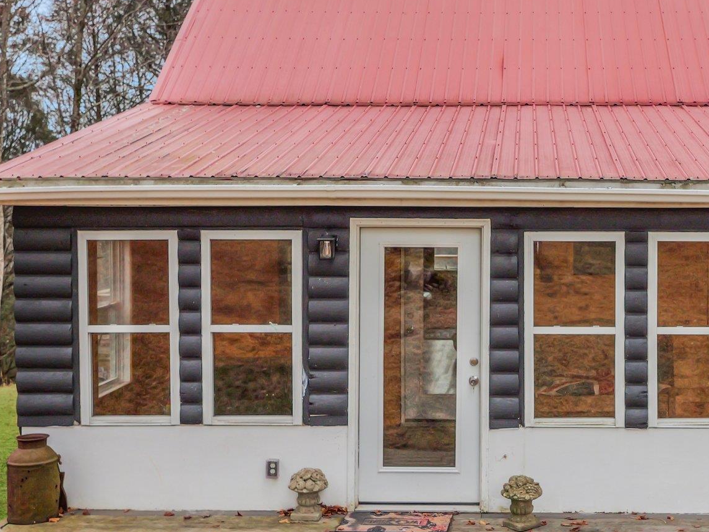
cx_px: 515
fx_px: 1024
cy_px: 307
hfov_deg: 37.4
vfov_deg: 29.1
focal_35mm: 50
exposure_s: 1/800
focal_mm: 14
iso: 200
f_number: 3.2
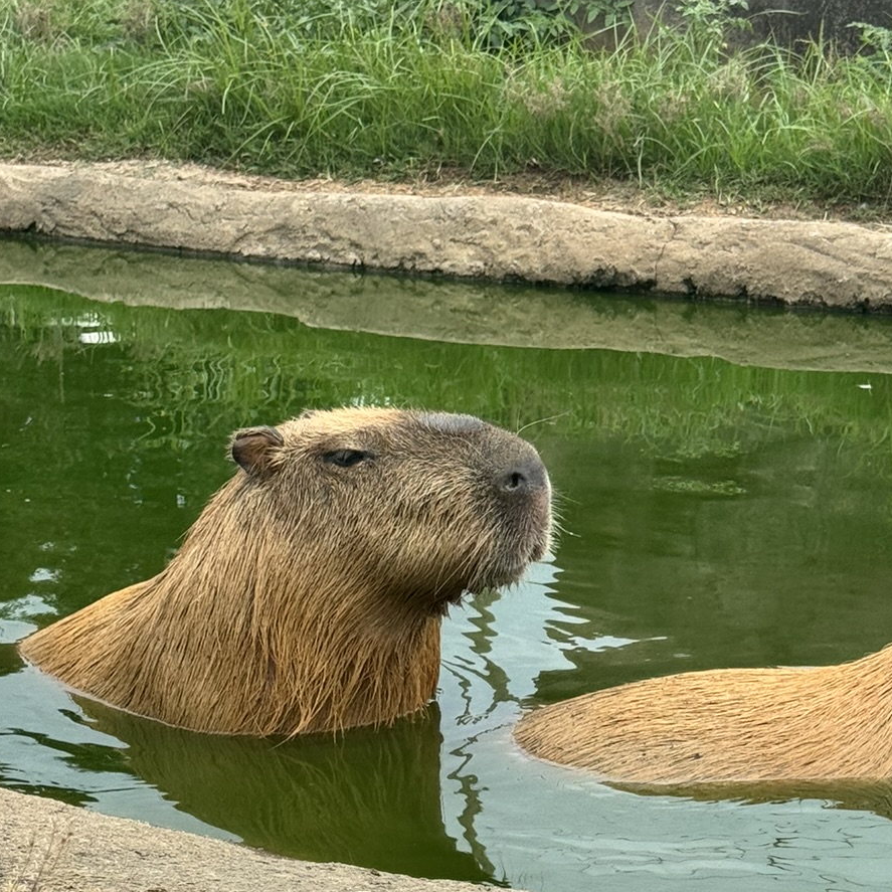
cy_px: 490
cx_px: 766
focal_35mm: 98
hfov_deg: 17.5
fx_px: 2857
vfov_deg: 17.7
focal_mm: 6.76
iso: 64
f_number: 1.78
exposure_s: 1/1524
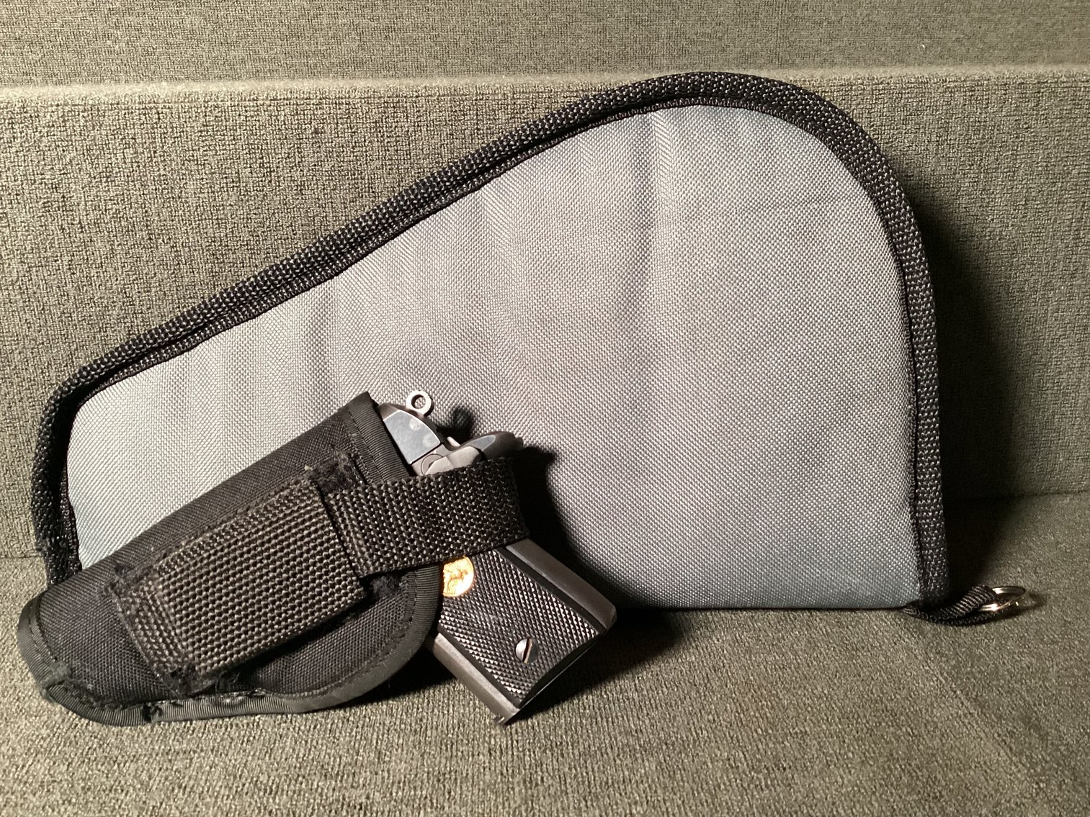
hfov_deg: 58.3
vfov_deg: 45.4
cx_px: 545
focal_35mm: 31
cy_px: 408
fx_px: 976
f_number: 2.4
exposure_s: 1/40
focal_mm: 3.3
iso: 320
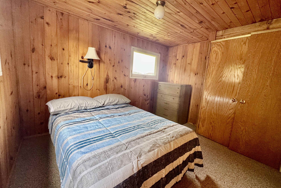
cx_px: 143
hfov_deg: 100.4
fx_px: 117
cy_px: 92
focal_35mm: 15
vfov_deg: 77.3
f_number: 2.2
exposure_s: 1/99
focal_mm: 2.22
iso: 250
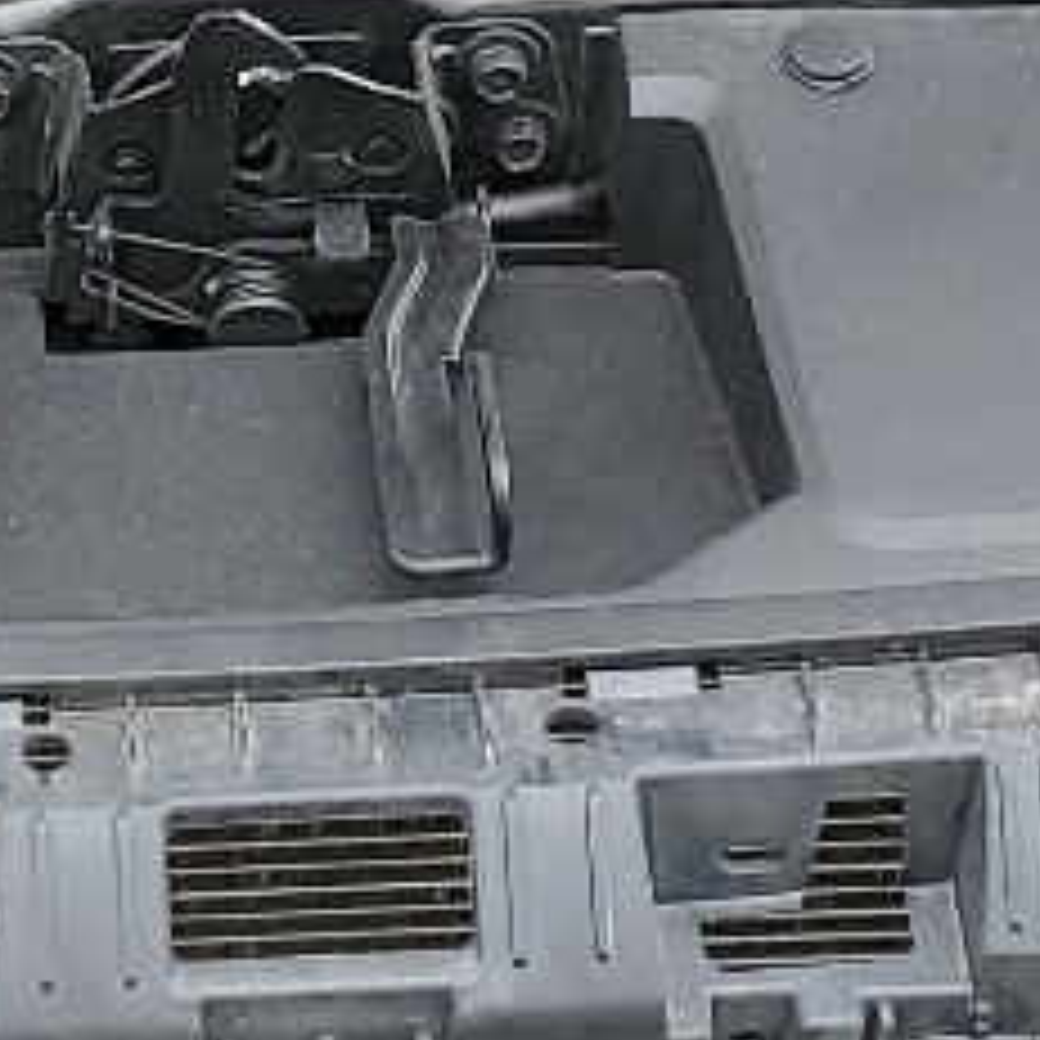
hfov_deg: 11.0
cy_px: 153
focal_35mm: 159
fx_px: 5405
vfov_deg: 10.9
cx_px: 189
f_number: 1.5
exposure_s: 1/417
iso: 50
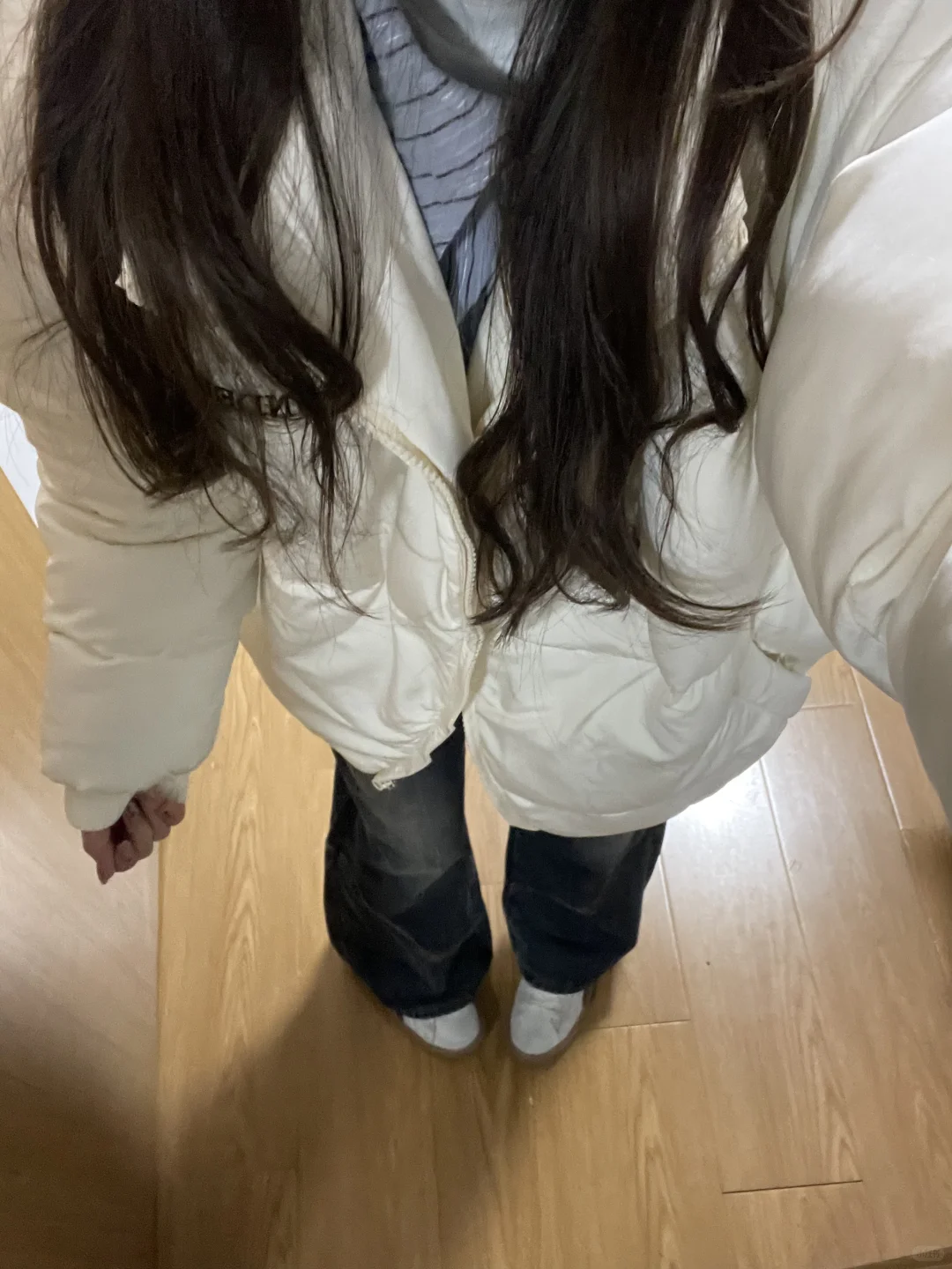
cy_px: 634
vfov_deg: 60.0
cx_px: 476
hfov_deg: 46.8
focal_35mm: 30
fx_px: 1100
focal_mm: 2.71
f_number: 2.2
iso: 800
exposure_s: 1/23
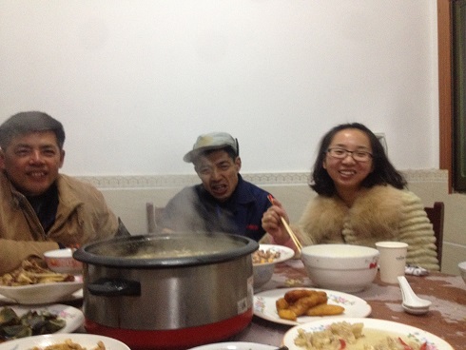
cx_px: 233
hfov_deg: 52.6
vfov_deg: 40.7
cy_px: 175
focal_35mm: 35
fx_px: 471
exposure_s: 1/20
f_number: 2.4
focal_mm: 4.28
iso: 320
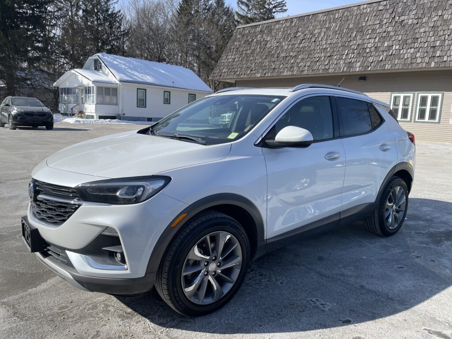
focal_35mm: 26
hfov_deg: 67.3
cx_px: 226
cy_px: 170
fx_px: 339
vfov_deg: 53.1
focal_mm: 4.2
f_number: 1.6
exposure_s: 1/2681
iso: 32
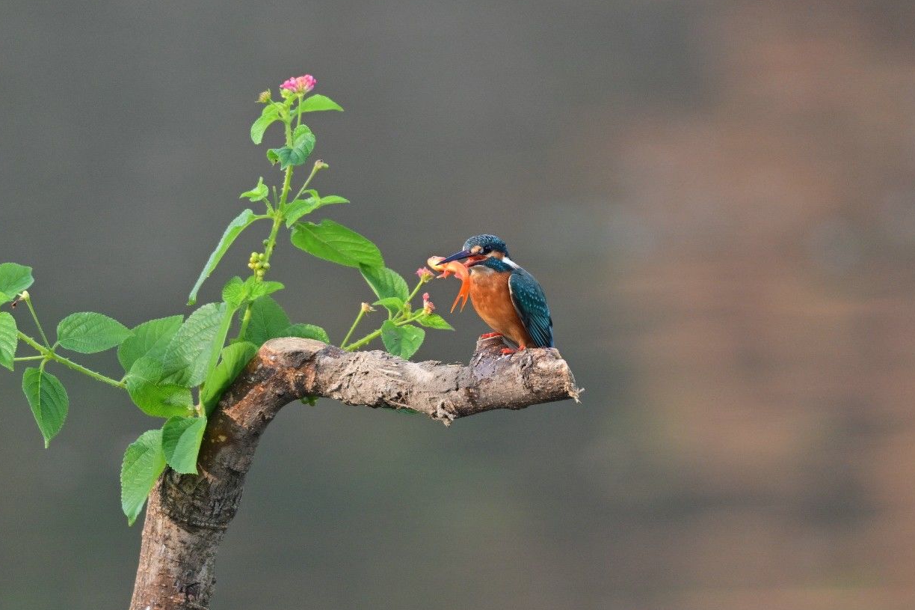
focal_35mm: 1029
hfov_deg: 2.0
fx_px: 26142
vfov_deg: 1.3
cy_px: 342
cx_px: 514
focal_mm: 600
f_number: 6.3
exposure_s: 1/640
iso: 720
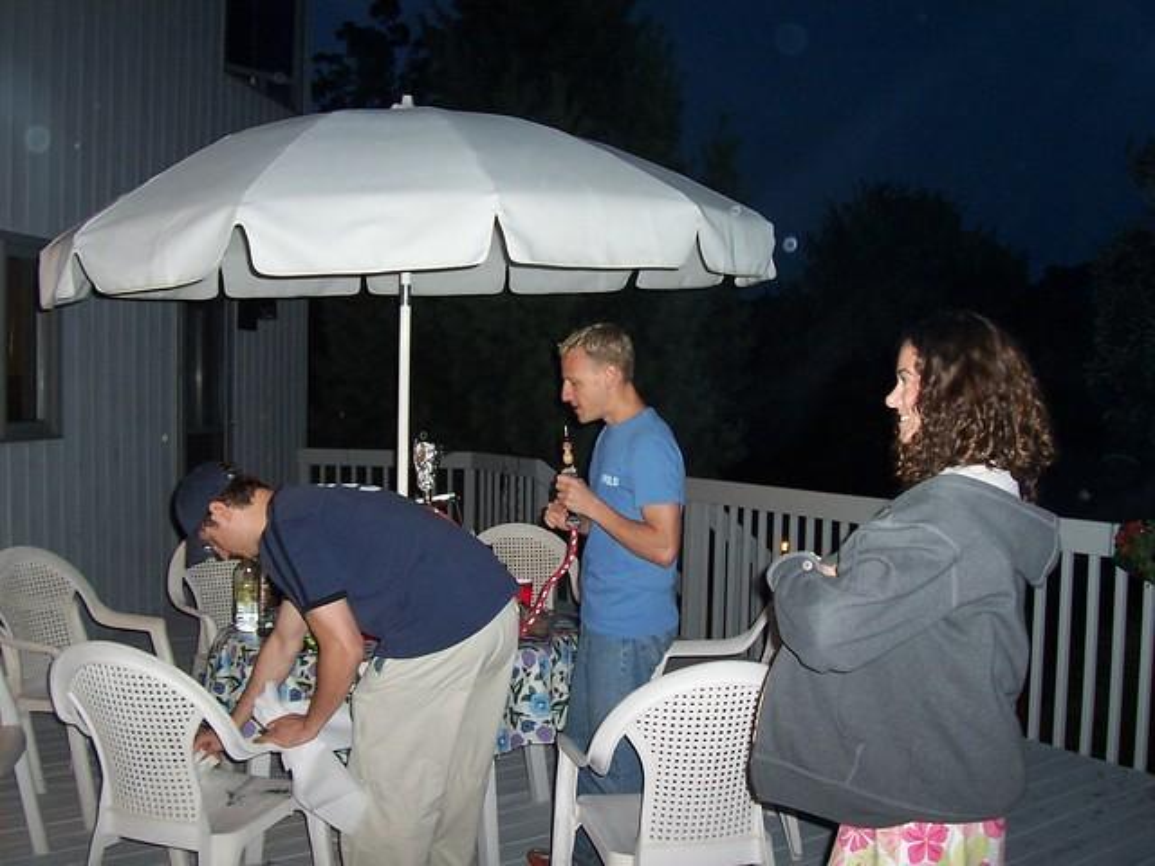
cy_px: 433
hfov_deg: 50.1
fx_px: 1235
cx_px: 578
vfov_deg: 38.7
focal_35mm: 37
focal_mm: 5.6
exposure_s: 1/60
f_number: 2.8
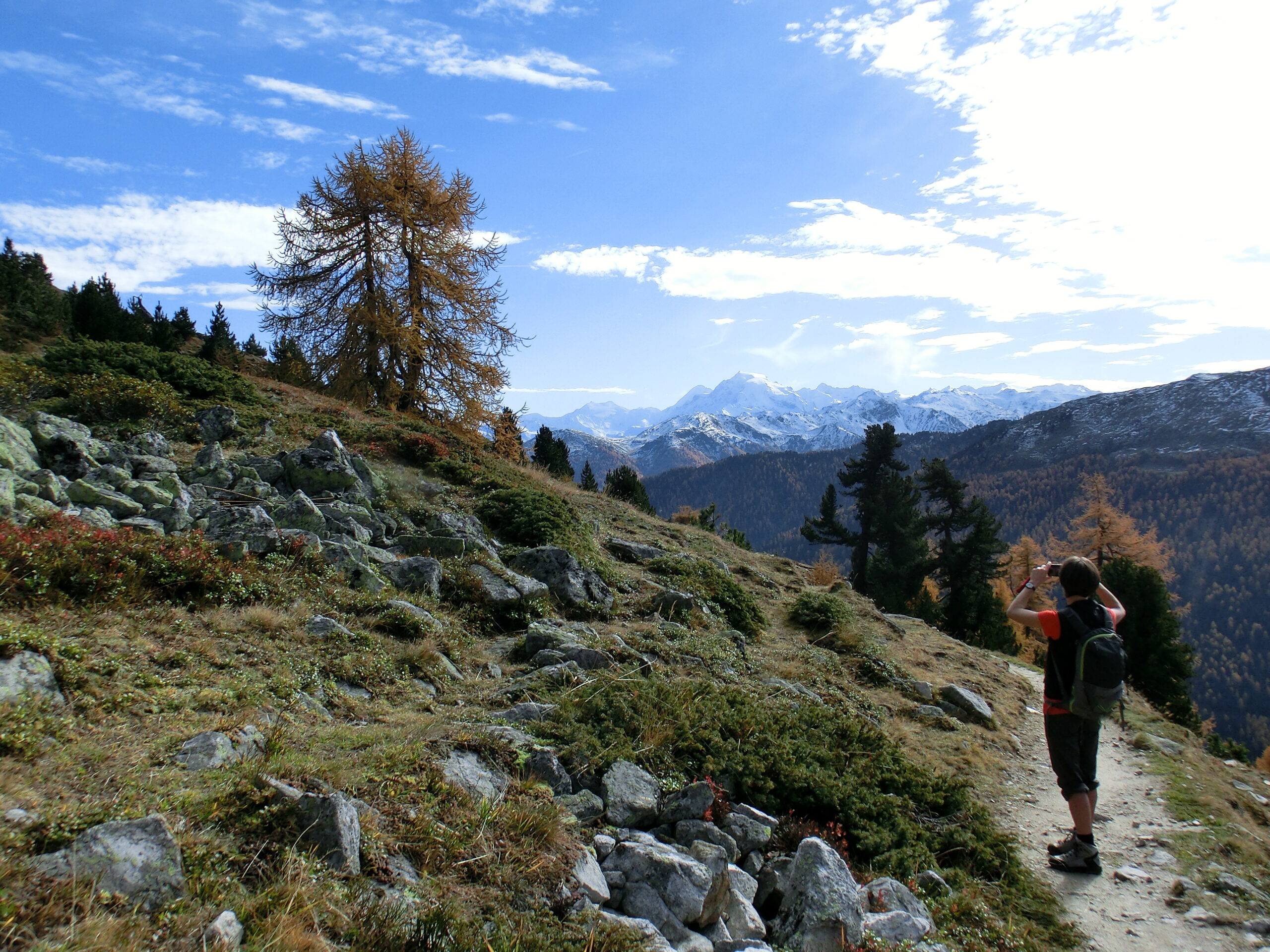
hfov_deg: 55.4
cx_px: 635
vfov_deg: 42.9
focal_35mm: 33
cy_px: 476
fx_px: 1211
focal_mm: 5.86
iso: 100
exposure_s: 1/200
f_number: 9.4
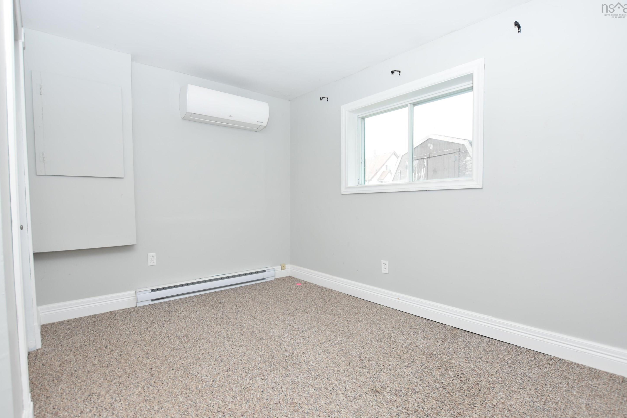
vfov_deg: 73.7
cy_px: 220
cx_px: 304
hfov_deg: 96.7
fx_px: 279
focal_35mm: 16
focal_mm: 10
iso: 400
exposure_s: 1/90
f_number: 4.8
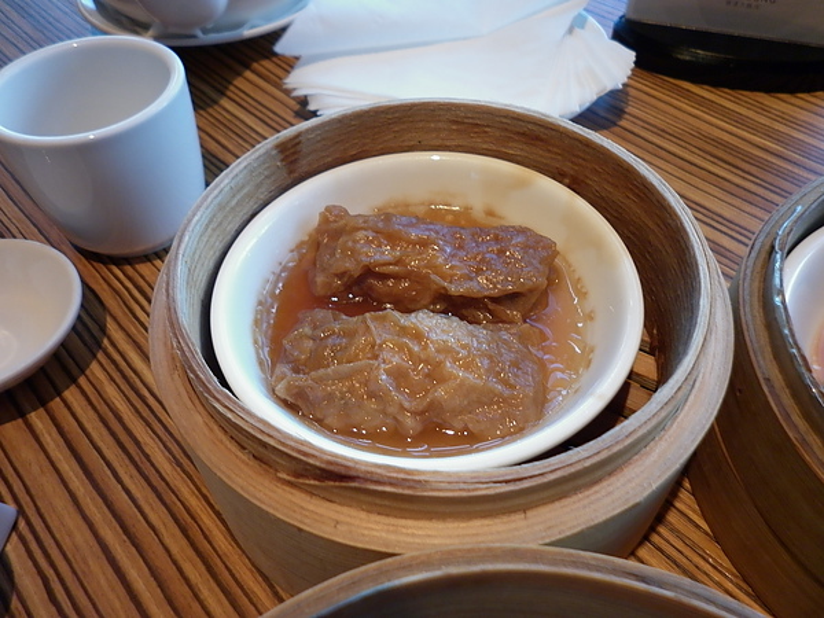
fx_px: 667
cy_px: 309
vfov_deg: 49.7
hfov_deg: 63.4
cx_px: 412
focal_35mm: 28
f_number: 2.8
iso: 125
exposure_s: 1/30
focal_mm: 5
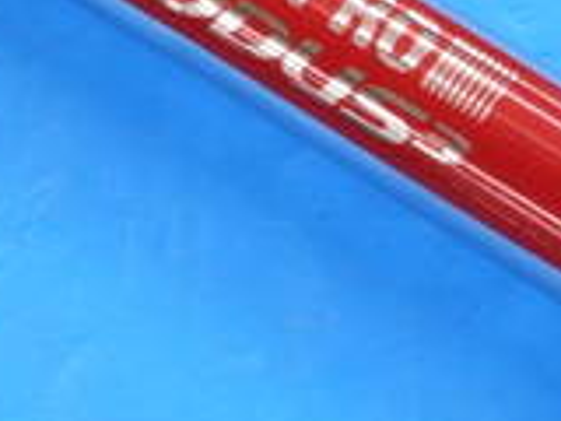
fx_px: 5462
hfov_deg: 5.9
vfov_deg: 4.4
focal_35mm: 337
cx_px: 228
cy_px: -88
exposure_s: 1/80
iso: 640
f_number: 5.6
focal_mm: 42
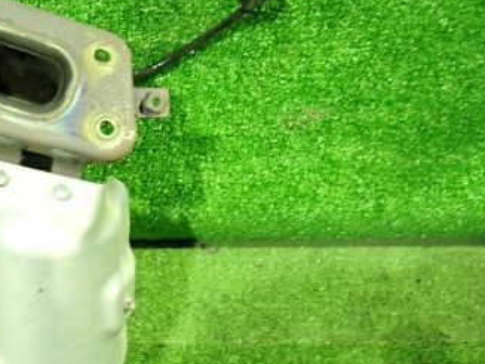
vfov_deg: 26.5
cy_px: 198
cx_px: 82
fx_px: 770
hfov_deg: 33.7
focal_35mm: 55
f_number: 2.3
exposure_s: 1/15
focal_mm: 5.4
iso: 800
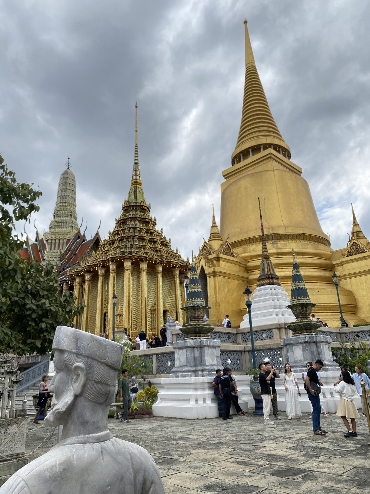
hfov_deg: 53.1
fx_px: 371
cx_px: 185
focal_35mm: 26
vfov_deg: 67.3
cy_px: 247
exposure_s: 1/1287
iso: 32
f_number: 1.8
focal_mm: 4.25
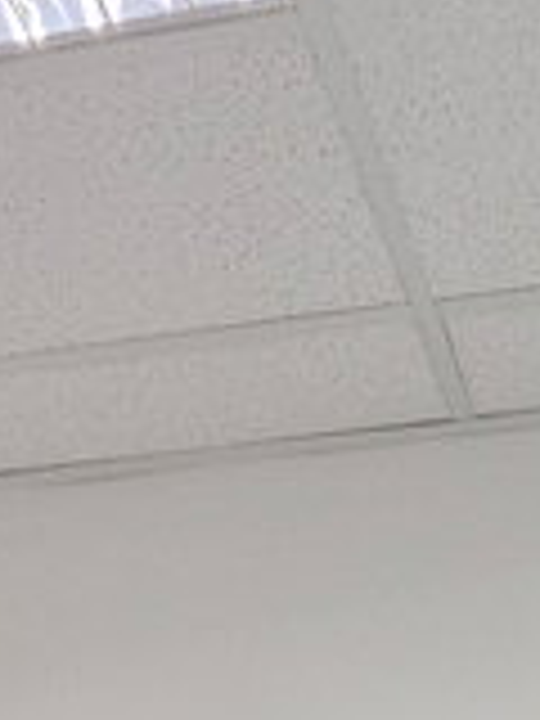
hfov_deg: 21.4
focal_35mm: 65
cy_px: 1674
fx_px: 1352
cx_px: 603
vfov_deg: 15.9
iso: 320
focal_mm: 2.2
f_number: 2.2
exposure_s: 1/100
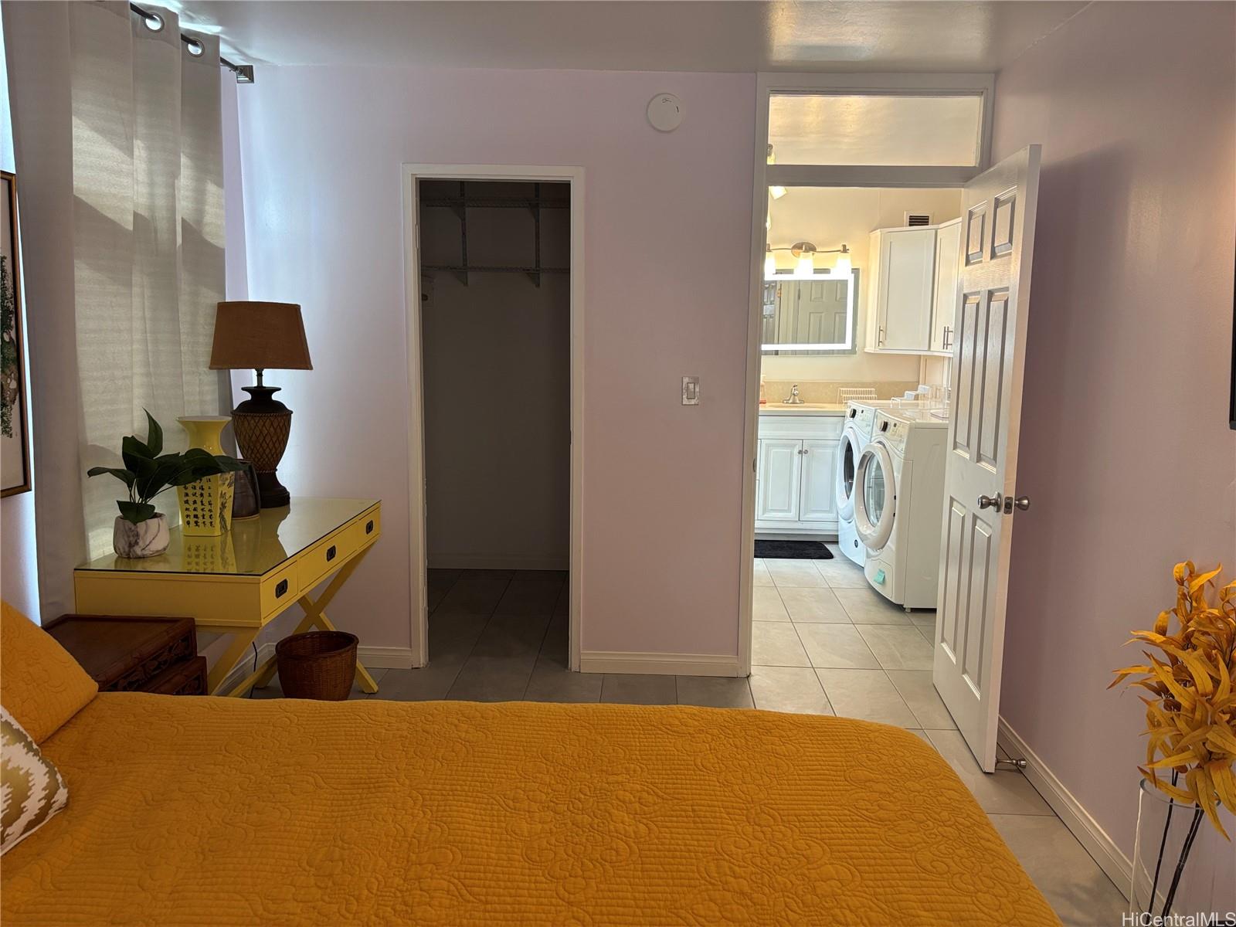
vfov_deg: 53.1
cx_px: 618
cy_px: 464
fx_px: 928
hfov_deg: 67.3
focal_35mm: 26
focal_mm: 5.96
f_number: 1.6
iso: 100
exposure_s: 1/60
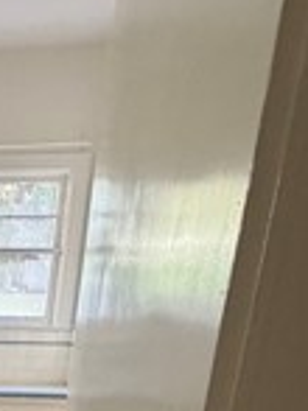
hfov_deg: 19.6
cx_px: -199
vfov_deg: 26.8
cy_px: 531
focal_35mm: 61
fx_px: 725
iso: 500
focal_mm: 2.22
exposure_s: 1/60
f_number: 2.2
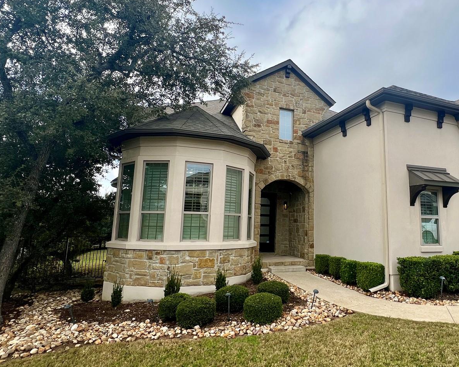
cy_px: 172
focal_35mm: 22
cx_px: 291
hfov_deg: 73.6
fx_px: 299
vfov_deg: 63.1
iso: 32
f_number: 1.8
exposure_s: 1/664
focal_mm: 1.57
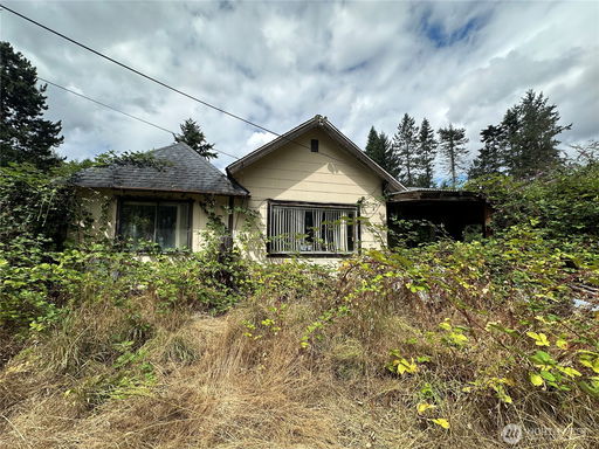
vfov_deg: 85.7
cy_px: 224
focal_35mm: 14
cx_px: 300
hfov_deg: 102.1
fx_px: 242
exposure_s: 1/1319
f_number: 2.2
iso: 50
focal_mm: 2.22
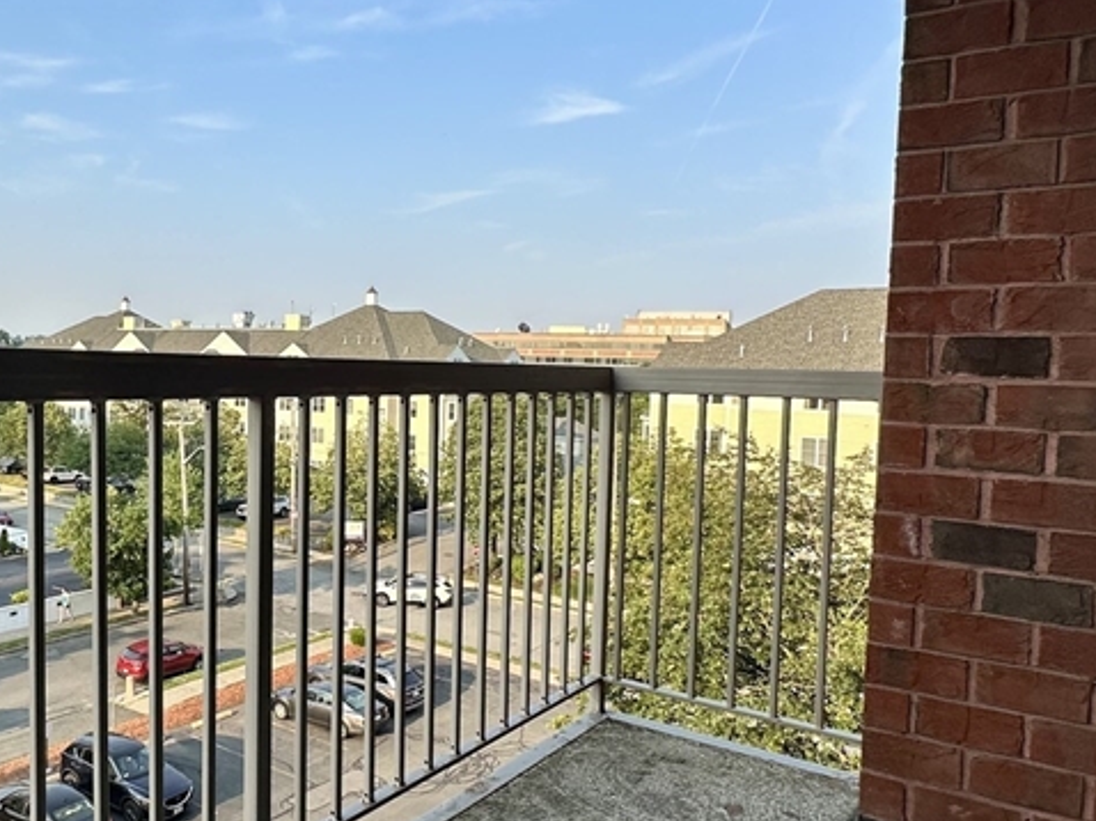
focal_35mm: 30
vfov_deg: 46.8
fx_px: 949
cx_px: 323
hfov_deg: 57.9
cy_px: 408
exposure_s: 1/1043
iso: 40
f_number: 2.2
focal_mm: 2.22
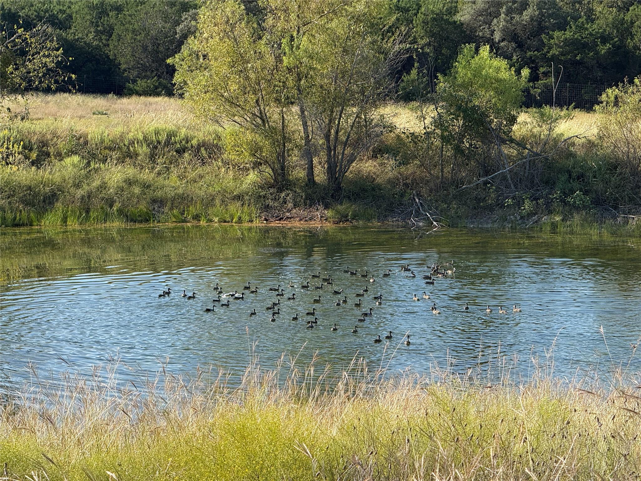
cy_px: 240
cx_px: 320
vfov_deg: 12.3
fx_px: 2222
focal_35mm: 120
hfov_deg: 16.4
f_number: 2.8
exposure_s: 1/850
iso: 64
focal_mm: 15.66
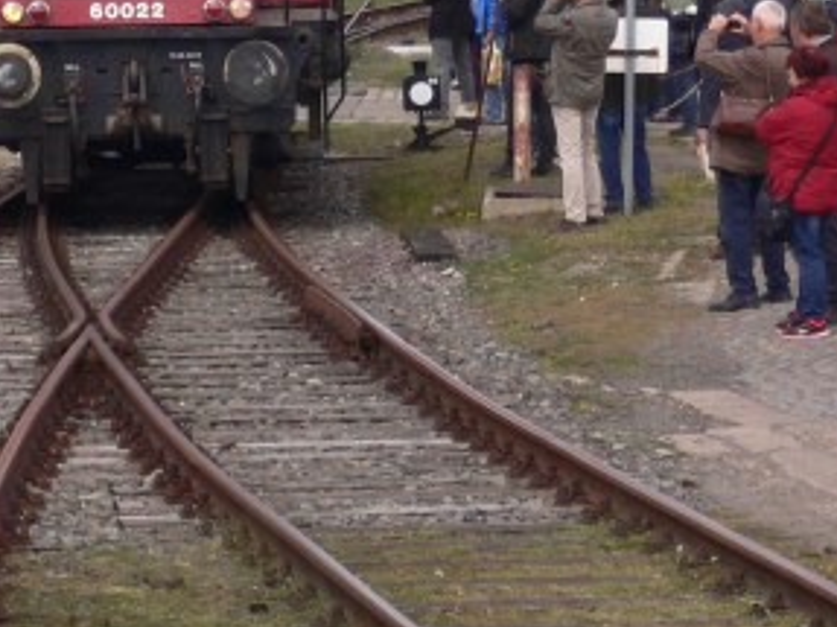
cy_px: -45
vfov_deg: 5.8
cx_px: 131
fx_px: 6187
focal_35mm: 256
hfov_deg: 7.7
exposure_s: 1/320
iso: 100
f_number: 5
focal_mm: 17.4
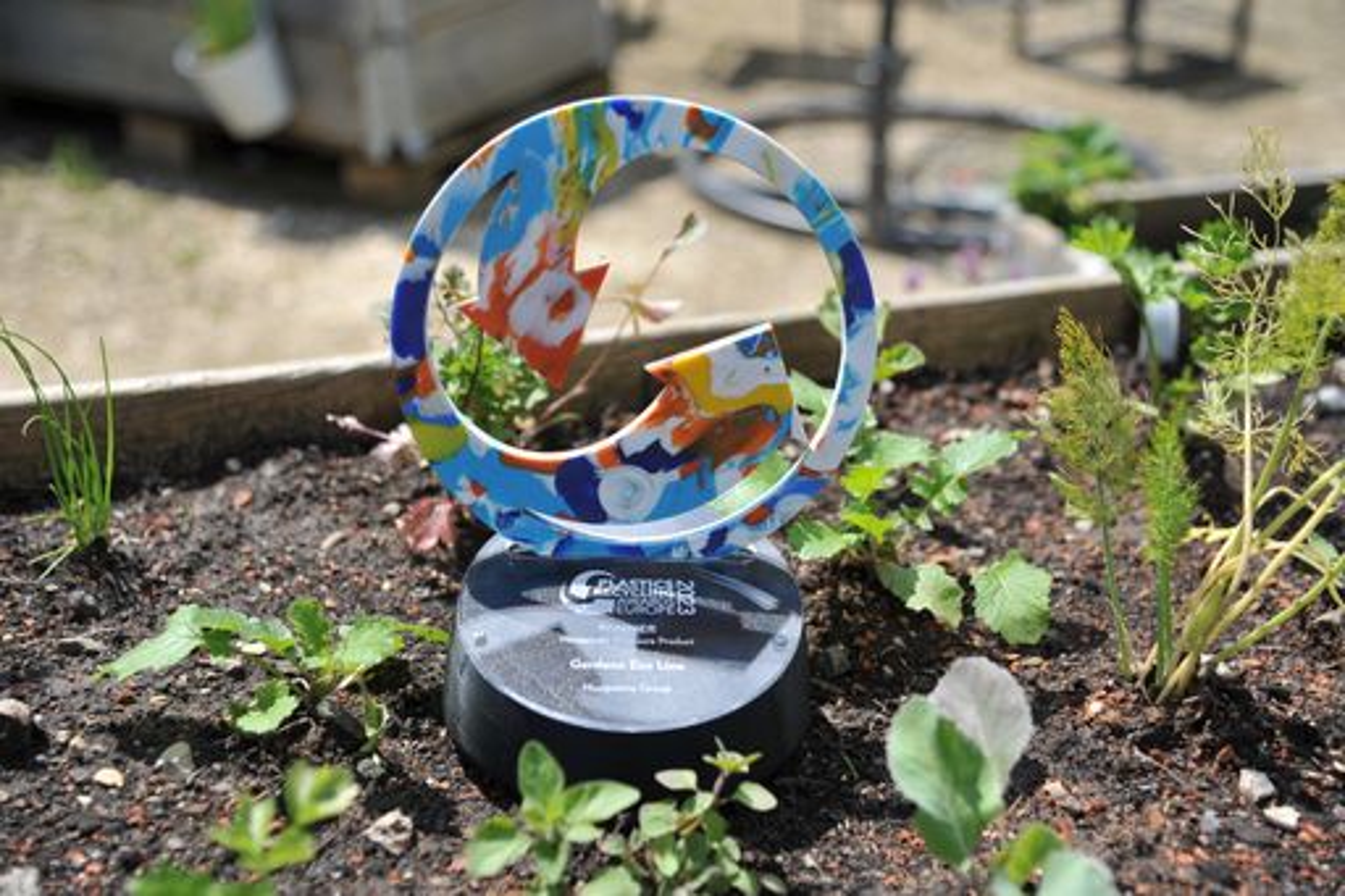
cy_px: 448
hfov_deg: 36.3
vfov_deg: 24.6
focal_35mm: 55
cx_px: 672
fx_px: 2054
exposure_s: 1/1600
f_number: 4
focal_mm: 55
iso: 200
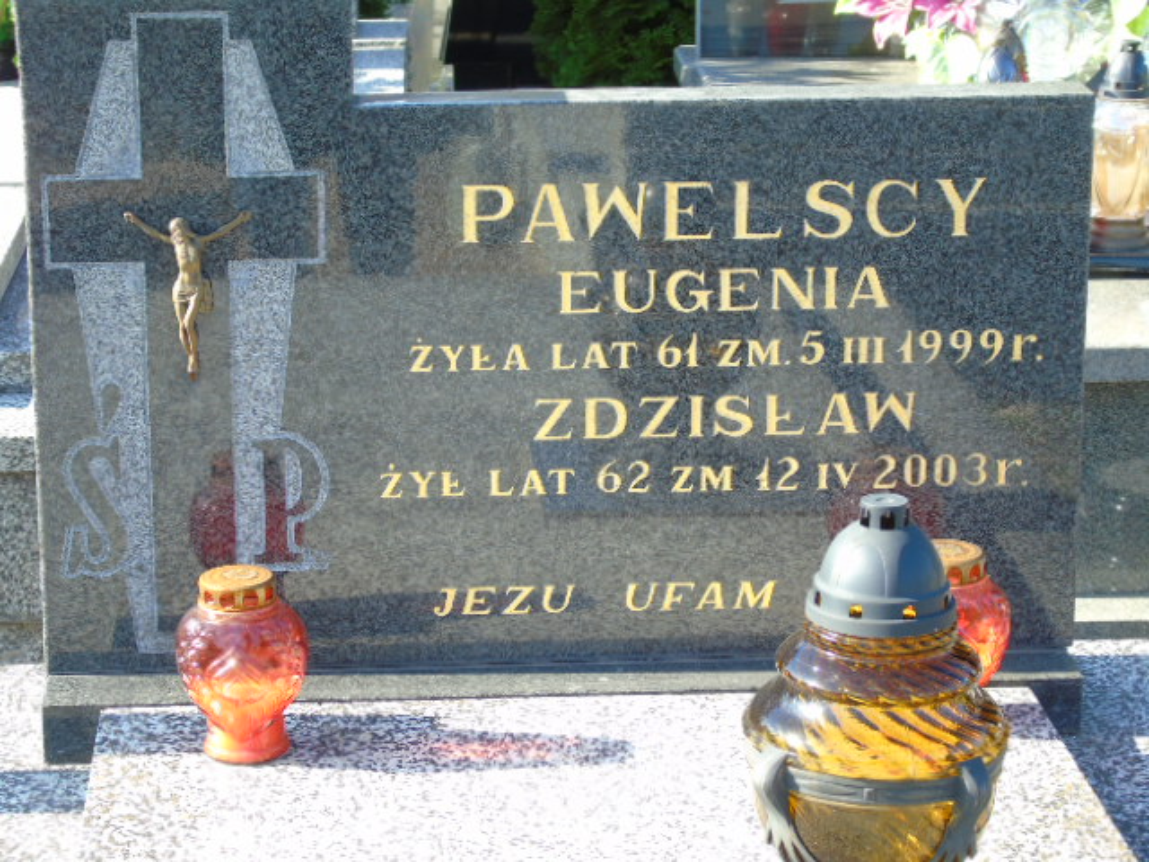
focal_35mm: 94
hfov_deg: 20.9
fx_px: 3120
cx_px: 574
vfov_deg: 15.7
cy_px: 431
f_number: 4.3
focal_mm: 17
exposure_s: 1/80
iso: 80
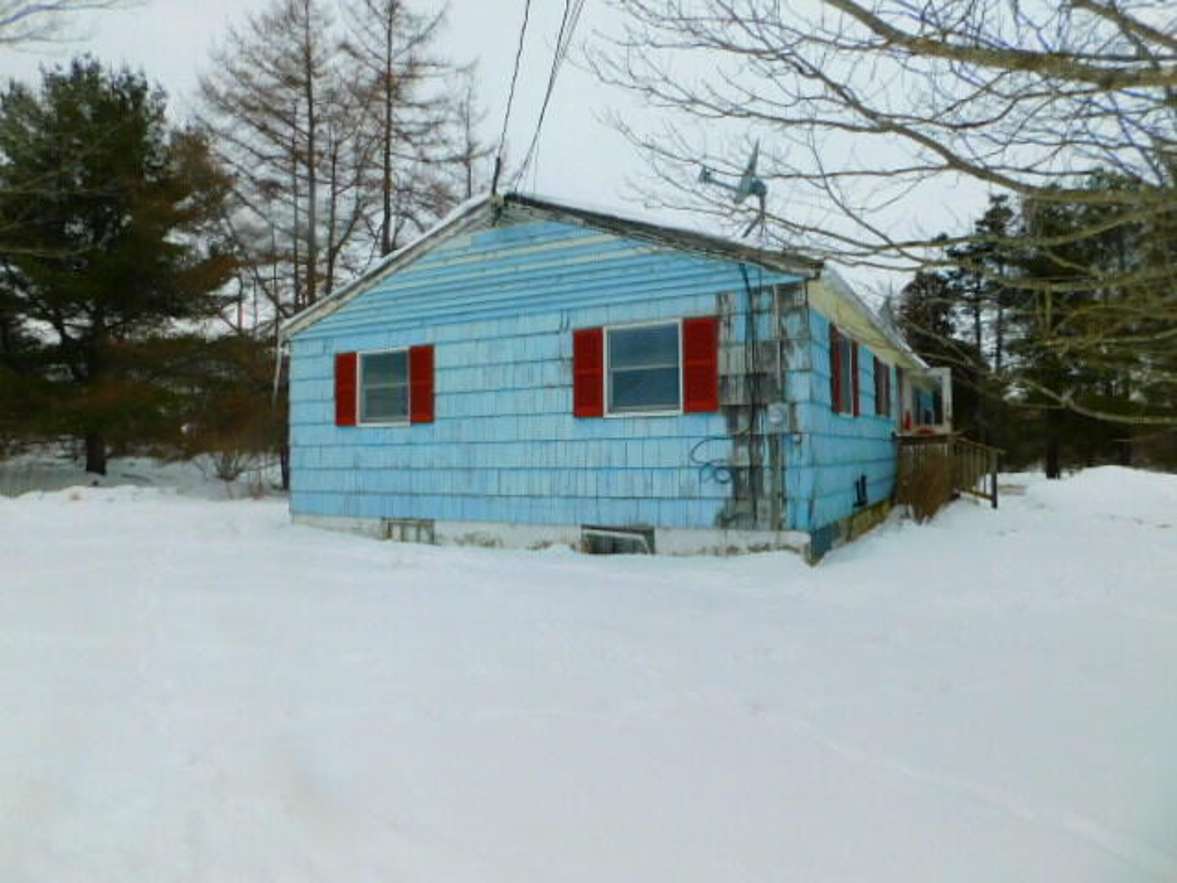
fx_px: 782
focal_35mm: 23
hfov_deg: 73.9
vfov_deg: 58.9
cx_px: 588
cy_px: 442
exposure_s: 1/1250
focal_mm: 4
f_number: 3
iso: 125
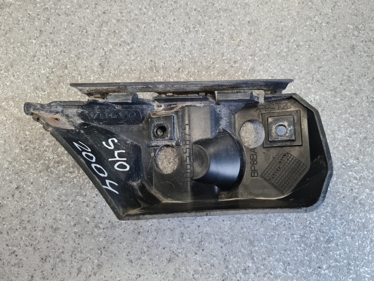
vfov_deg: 53.1
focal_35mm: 26
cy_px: 140
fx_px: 281
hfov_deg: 67.3
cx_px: 187
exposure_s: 1/50
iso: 160
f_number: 1.8
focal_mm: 5.4
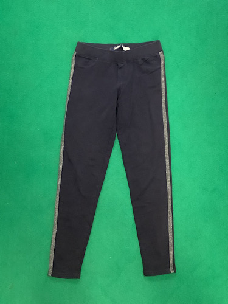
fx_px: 272
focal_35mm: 31
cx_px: 114
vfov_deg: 58.4
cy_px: 152
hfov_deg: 45.4
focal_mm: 3.3
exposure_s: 1/33
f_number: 2.4
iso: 320
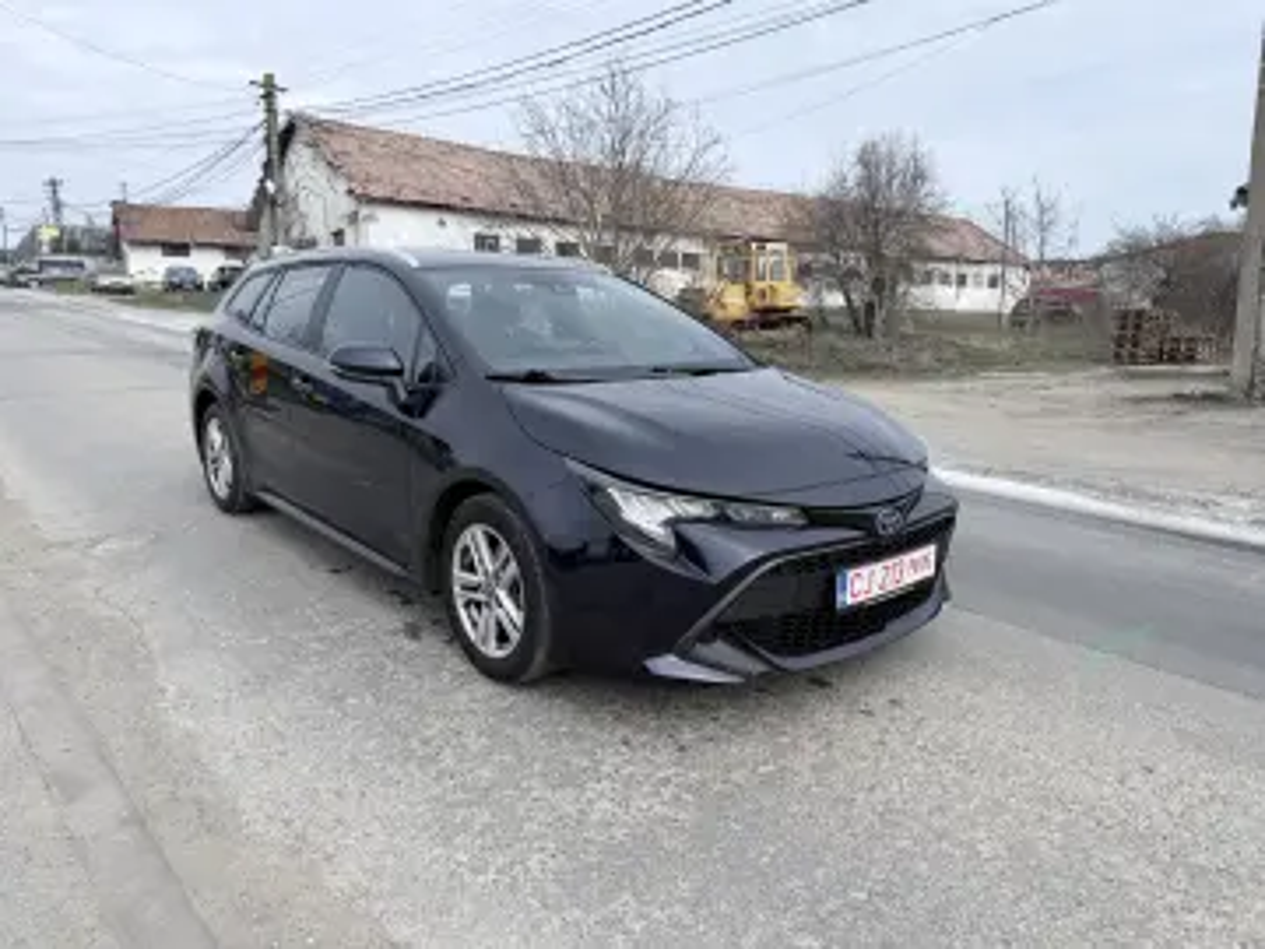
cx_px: 632
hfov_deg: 71.6
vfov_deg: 56.8
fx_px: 877
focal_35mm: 24
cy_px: 474
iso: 80
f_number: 1.78
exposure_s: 1/3759
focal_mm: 6.76
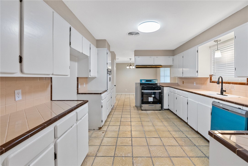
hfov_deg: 96.7
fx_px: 110
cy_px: 83
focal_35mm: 16
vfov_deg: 73.8
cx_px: 124
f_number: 4
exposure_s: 1/160
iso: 1000
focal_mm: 16
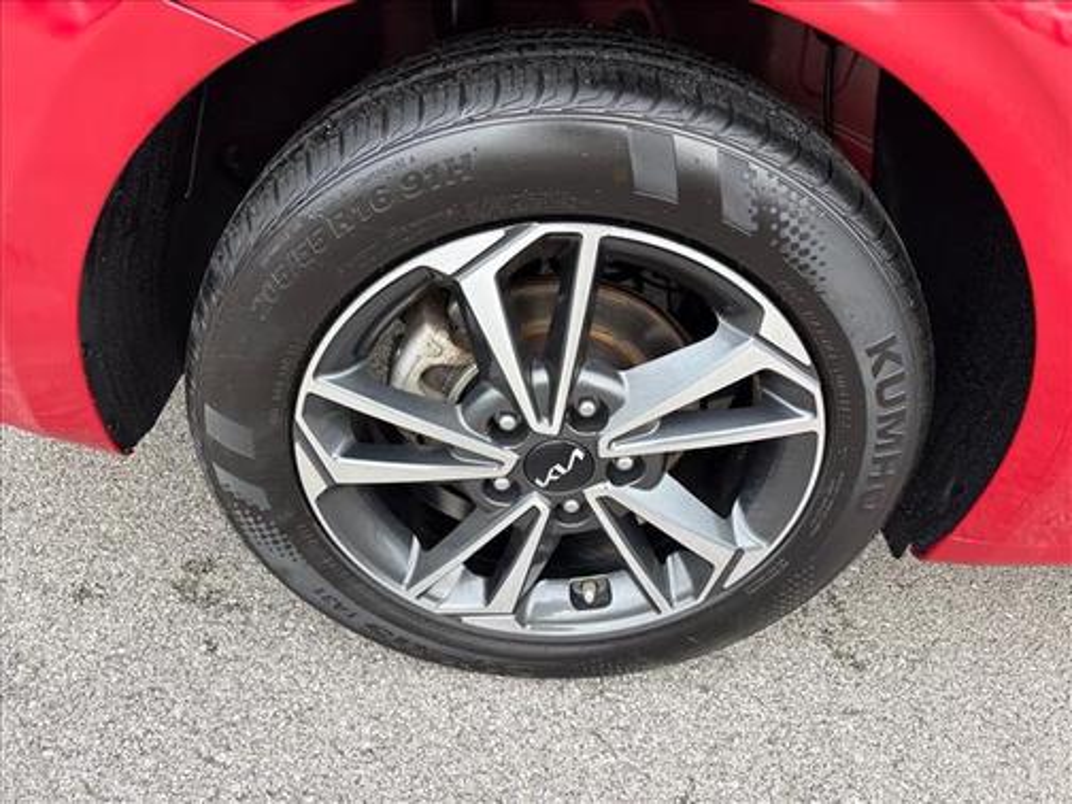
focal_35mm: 26
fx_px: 805
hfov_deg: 67.3
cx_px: 536
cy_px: 402
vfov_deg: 53.1
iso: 50
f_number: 1.6
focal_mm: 5.96
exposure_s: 1/359
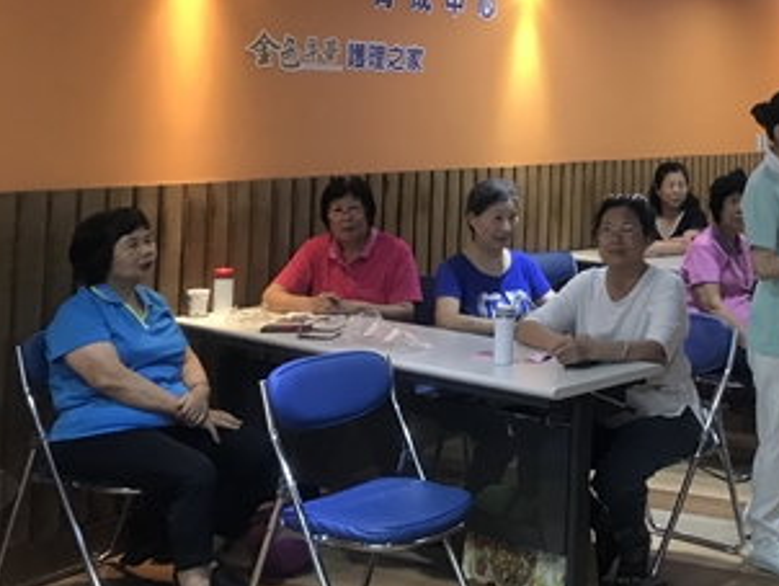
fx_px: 1306
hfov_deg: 30.6
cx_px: 800
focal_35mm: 58
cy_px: 65
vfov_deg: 24.6
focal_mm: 3.99
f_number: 1.8
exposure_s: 1/15
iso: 50
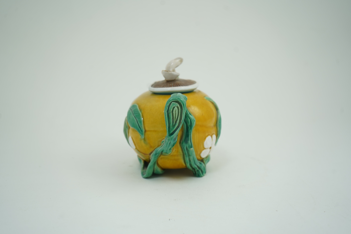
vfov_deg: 29.2
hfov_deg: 42.7
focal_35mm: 46
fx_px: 448
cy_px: 117
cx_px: 176
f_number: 5.6
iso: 250
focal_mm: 46
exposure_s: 1/25
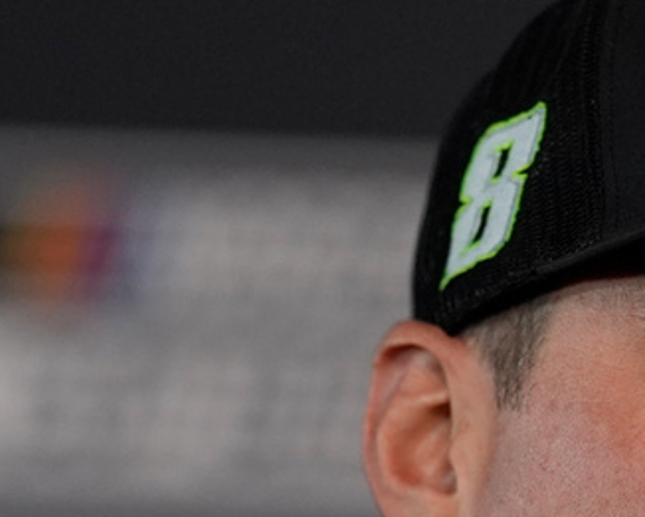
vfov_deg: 2.6
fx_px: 11381
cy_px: 524
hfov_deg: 3.2
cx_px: 663
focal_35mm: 596
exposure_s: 1/2500
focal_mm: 135
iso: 2000
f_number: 1.8
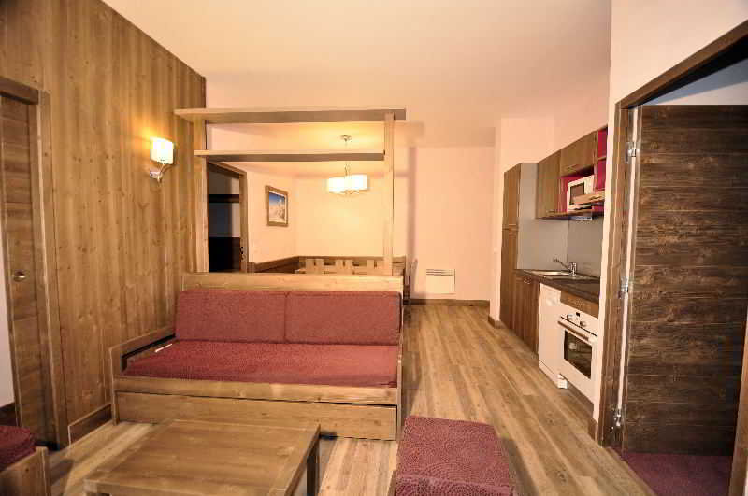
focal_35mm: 15
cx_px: 374
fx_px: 311
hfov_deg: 100.5
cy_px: 248
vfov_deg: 77.2
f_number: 4
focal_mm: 10
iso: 500
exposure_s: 1/60
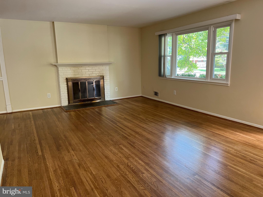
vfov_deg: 53.1
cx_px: 132
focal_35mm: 26
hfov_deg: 67.3
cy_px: 98
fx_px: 198
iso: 125
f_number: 1.5
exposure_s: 1/100
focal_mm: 5.7
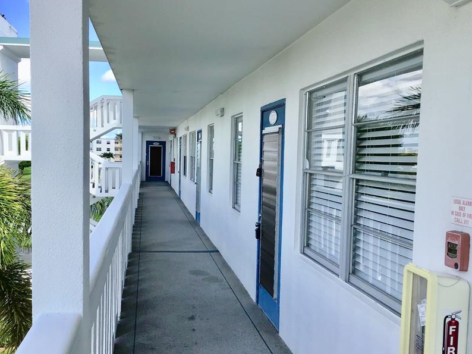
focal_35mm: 40
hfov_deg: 46.7
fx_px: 545
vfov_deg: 35.9
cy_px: 194
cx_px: 213
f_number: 2.4
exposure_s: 1/641
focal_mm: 3.3
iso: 25
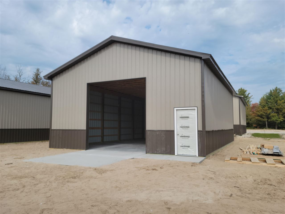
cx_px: 142
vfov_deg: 49.8
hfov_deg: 63.4
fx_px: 231
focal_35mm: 28
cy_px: 107
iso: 25
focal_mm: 5.9
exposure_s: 1/944
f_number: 2
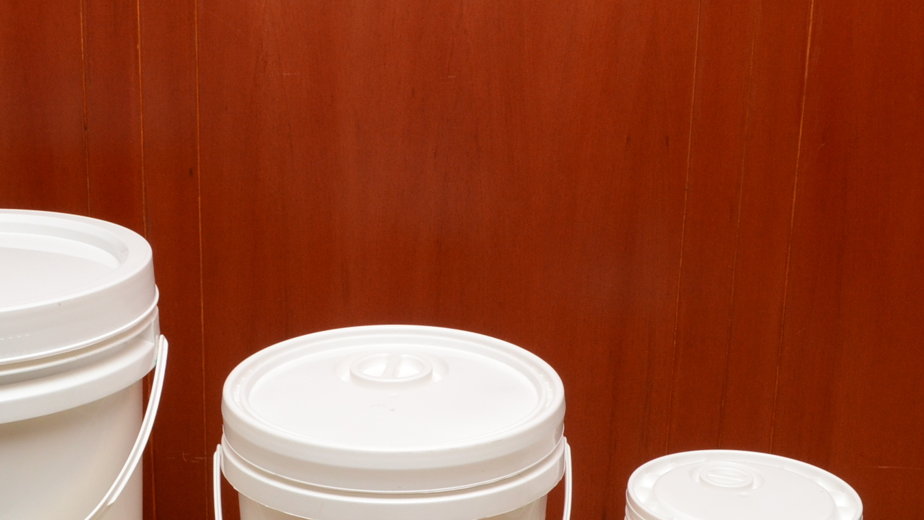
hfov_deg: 35.4
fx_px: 1445
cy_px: 319
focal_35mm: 59
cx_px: 415
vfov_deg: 20.3
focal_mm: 22
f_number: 11
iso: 800
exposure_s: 1/125
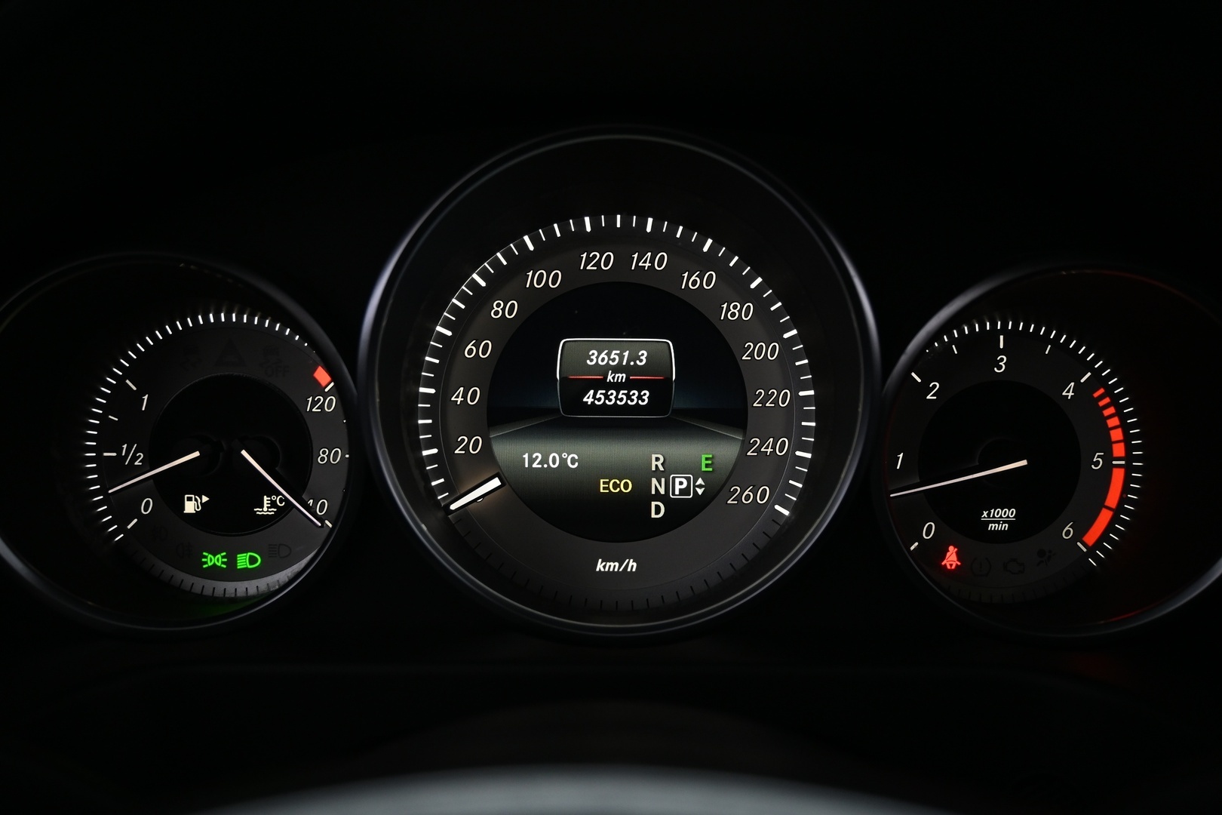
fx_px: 1095
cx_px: 611
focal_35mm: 32
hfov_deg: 58.3
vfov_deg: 40.8
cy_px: 408
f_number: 4
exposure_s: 1/30
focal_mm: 21.5
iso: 800
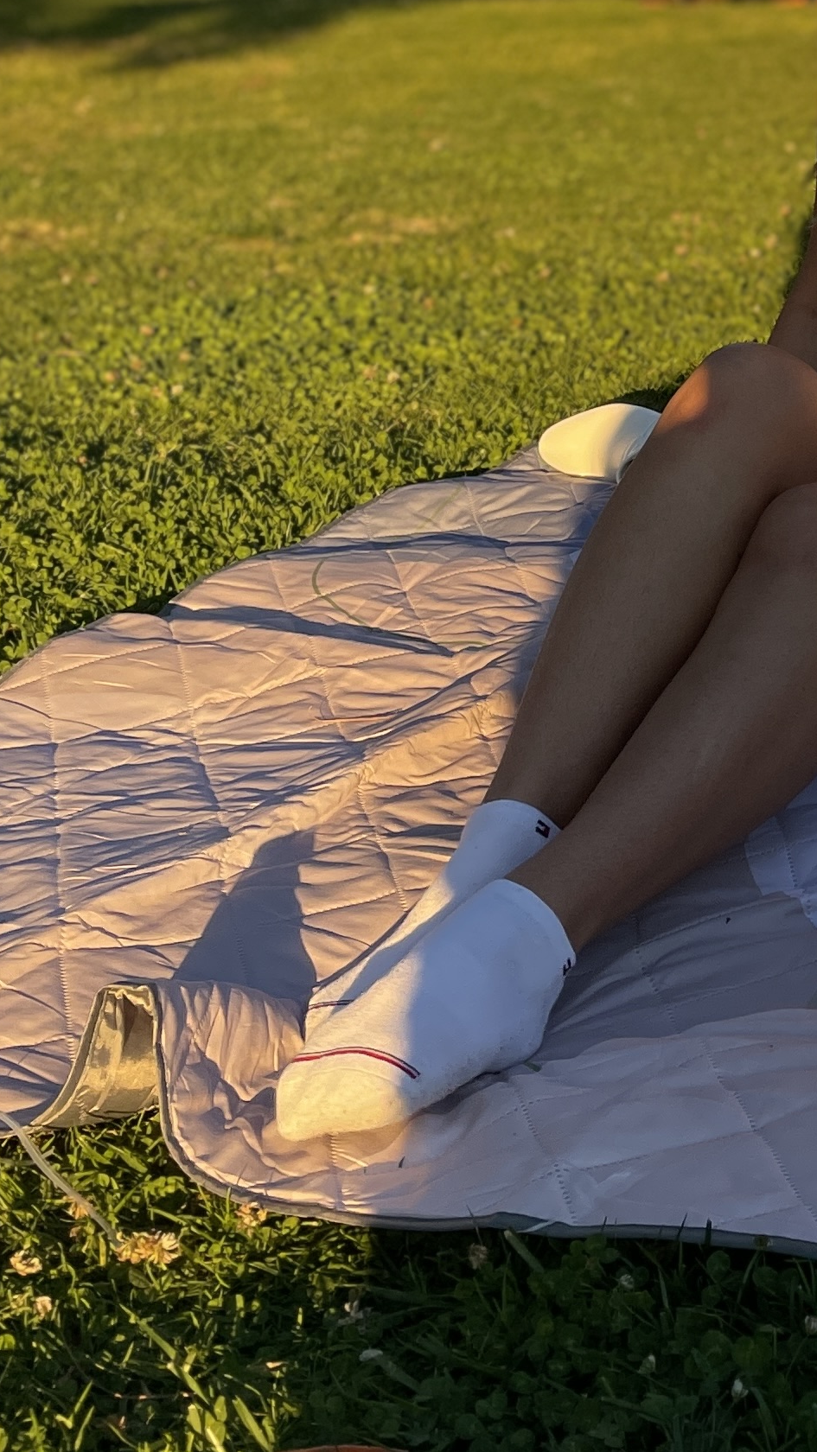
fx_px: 2619
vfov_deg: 29.3
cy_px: 60
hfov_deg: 16.2
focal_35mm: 68
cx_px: 1241
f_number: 1.6
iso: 50
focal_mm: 4.2
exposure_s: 1/1247
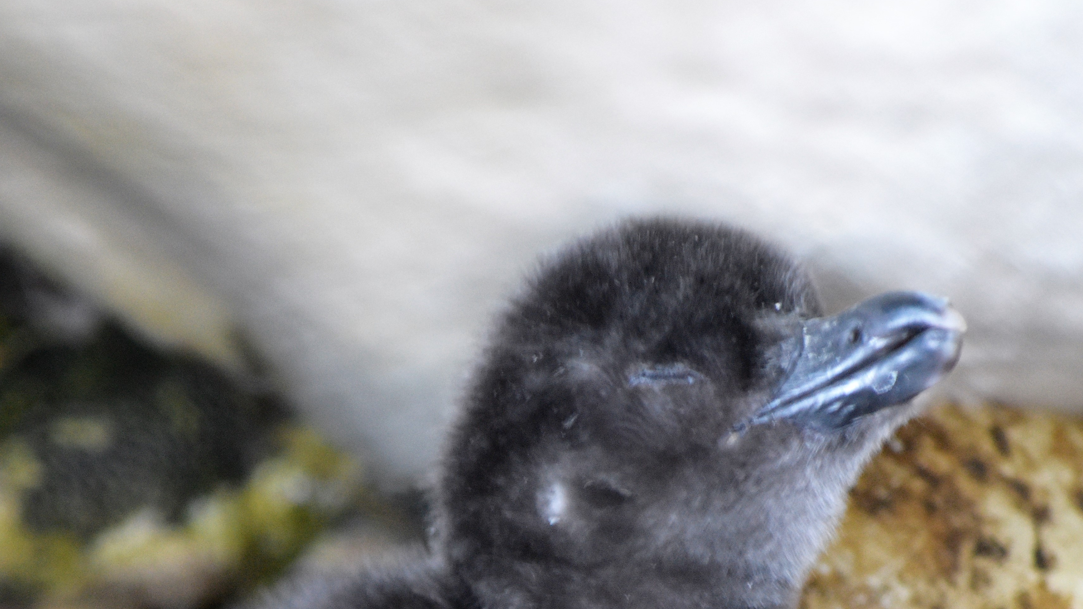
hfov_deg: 2.8
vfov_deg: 1.6
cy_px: 617
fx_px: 22083
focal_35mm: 769
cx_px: 478
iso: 1600
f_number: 5.6
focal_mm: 280
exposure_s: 1/50
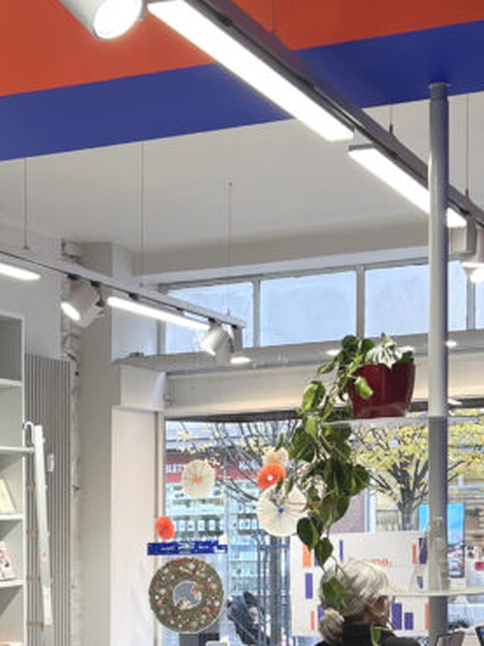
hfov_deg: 19.7
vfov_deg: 26.1
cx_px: -19
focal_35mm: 72
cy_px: 597
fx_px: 1344
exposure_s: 1/100
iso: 40
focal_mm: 5.7
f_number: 1.5
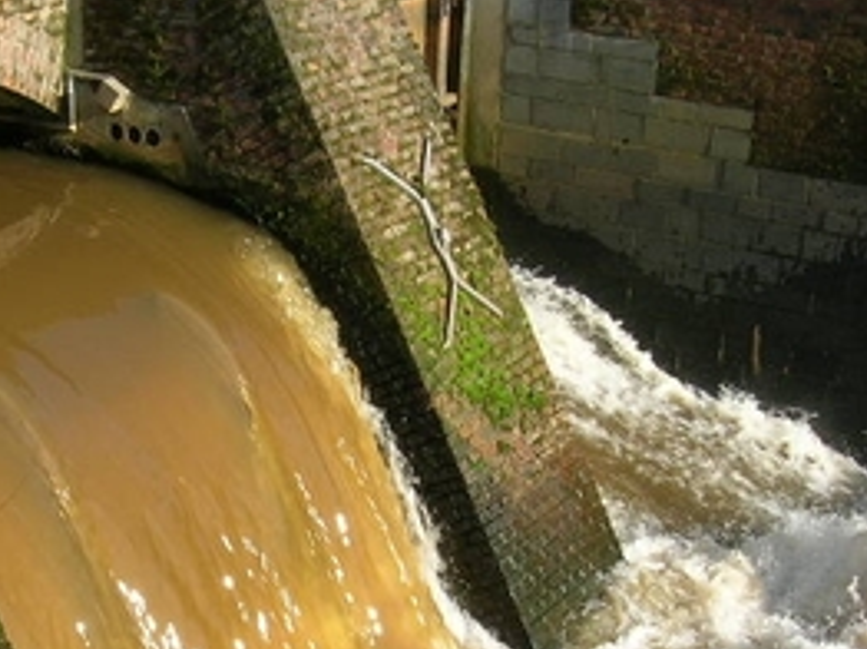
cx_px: 338
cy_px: 507
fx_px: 1952
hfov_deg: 25.0
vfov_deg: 18.7
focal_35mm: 78
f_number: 4.9
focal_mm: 5.7
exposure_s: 1/180
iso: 50
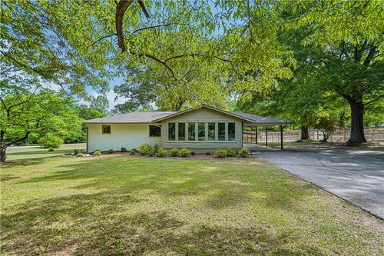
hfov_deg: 96.8
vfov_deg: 73.7
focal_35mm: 16
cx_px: 192
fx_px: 171
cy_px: 128
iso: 50
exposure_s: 1/320
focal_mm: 16
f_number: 5
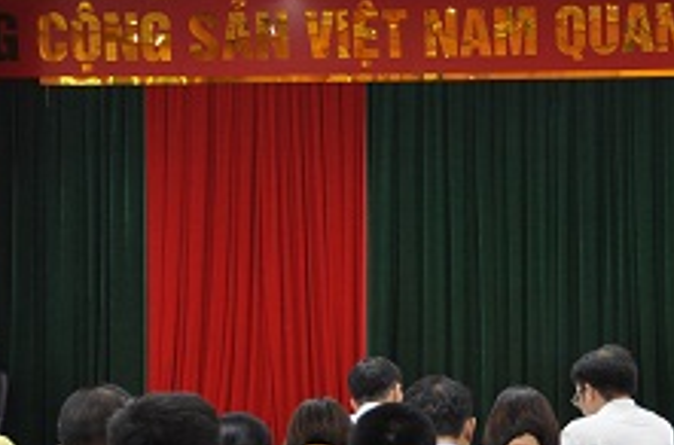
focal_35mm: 146
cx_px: 592
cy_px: 315
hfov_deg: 14.0
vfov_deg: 9.3
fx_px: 2726
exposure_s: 1/13
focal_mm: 48
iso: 500
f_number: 4.5
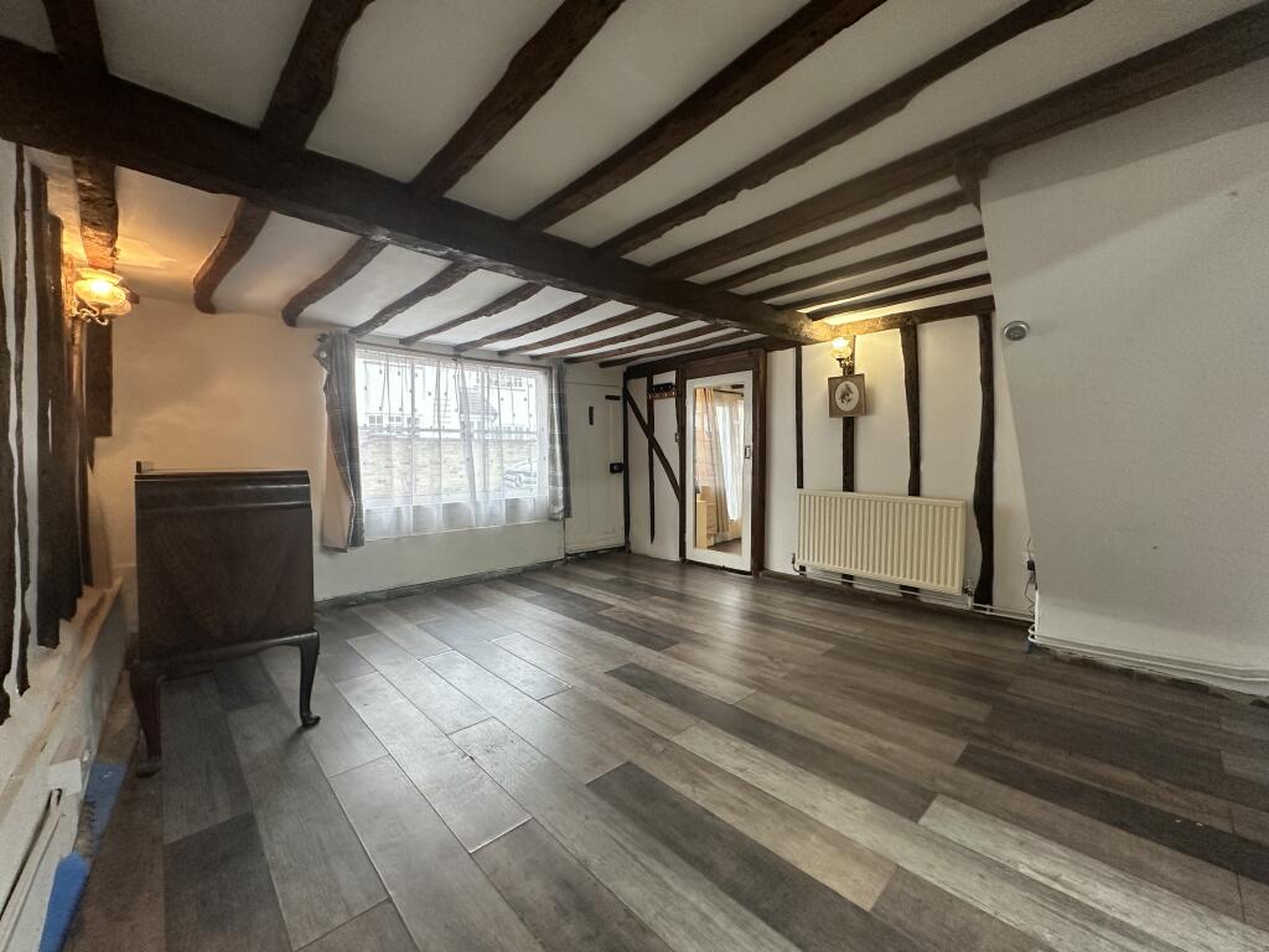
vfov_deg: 85.7
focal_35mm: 14
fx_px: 513
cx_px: 634
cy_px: 476
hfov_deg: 102.1
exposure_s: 1/100
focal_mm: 2.22
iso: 250
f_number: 2.2
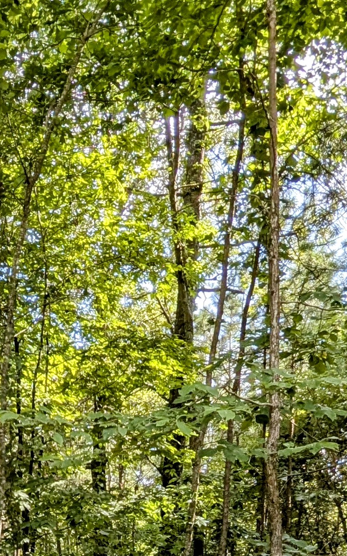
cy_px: 568
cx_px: 41
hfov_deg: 29.4
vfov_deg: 40.7
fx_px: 636
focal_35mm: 42
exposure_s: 1/591
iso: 52
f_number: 1.7
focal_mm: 2.02
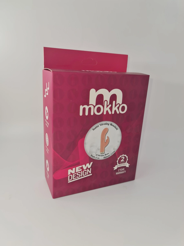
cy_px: 123
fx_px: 177
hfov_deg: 54.9
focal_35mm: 25
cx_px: 92
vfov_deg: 69.4
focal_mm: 7
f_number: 1.8
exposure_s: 1/189
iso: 50
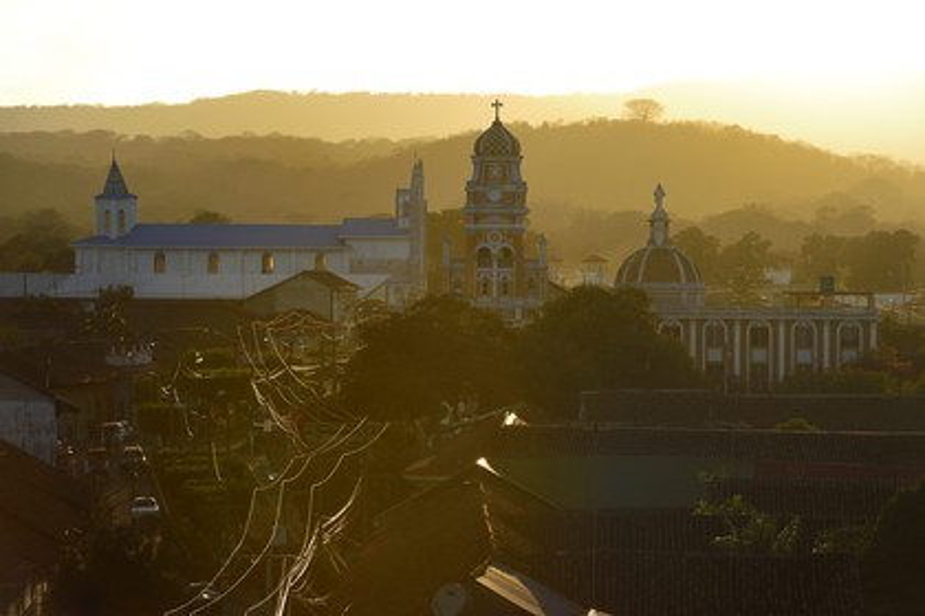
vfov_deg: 6.9
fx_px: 5138
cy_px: 308
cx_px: 462
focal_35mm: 200
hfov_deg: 10.3
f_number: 10
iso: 400
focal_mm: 200
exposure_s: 1/400
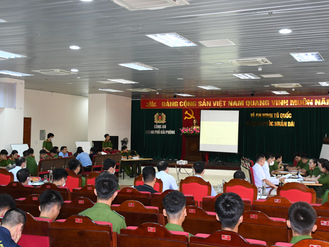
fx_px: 466
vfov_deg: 29.7
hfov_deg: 38.9
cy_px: 123
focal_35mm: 49
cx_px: 182
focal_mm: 30
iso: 2000
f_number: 4
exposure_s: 1/200
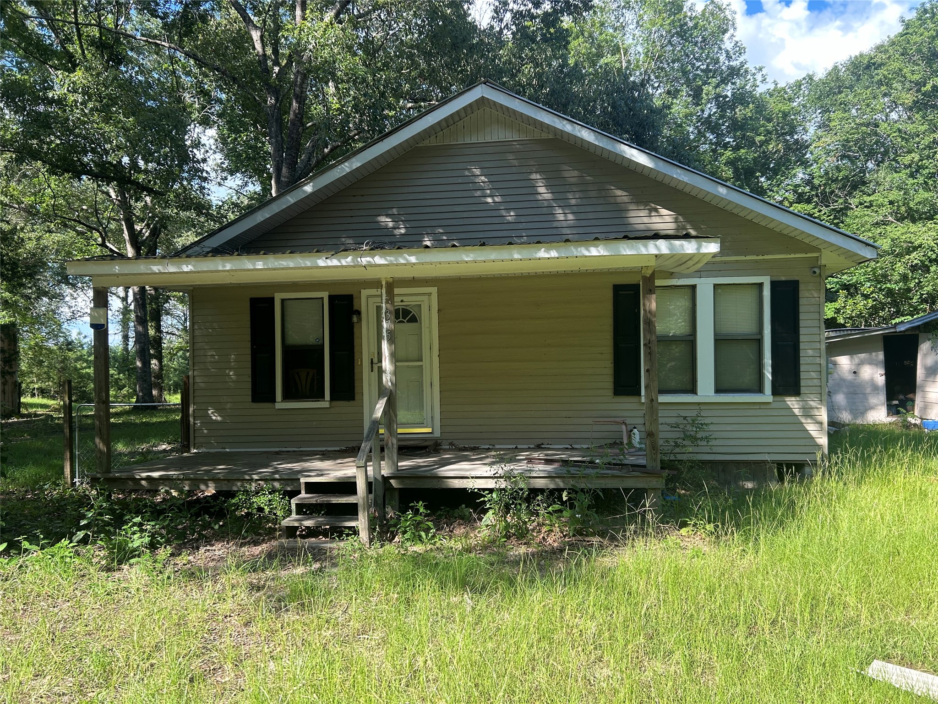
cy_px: 352
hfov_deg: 67.3
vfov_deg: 53.1
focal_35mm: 26
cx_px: 469
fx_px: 705
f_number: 1.5
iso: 50
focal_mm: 5.7
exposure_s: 1/687
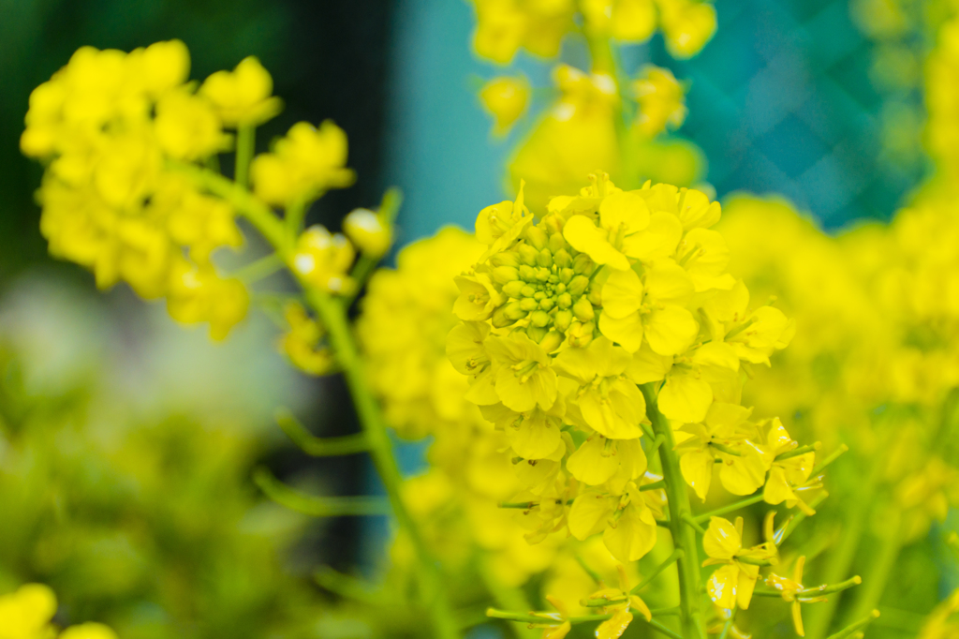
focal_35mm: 300
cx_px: 480
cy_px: 320
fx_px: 7989
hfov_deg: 6.9
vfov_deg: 4.6
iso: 100
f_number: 6.3
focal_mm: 200
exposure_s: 1/100
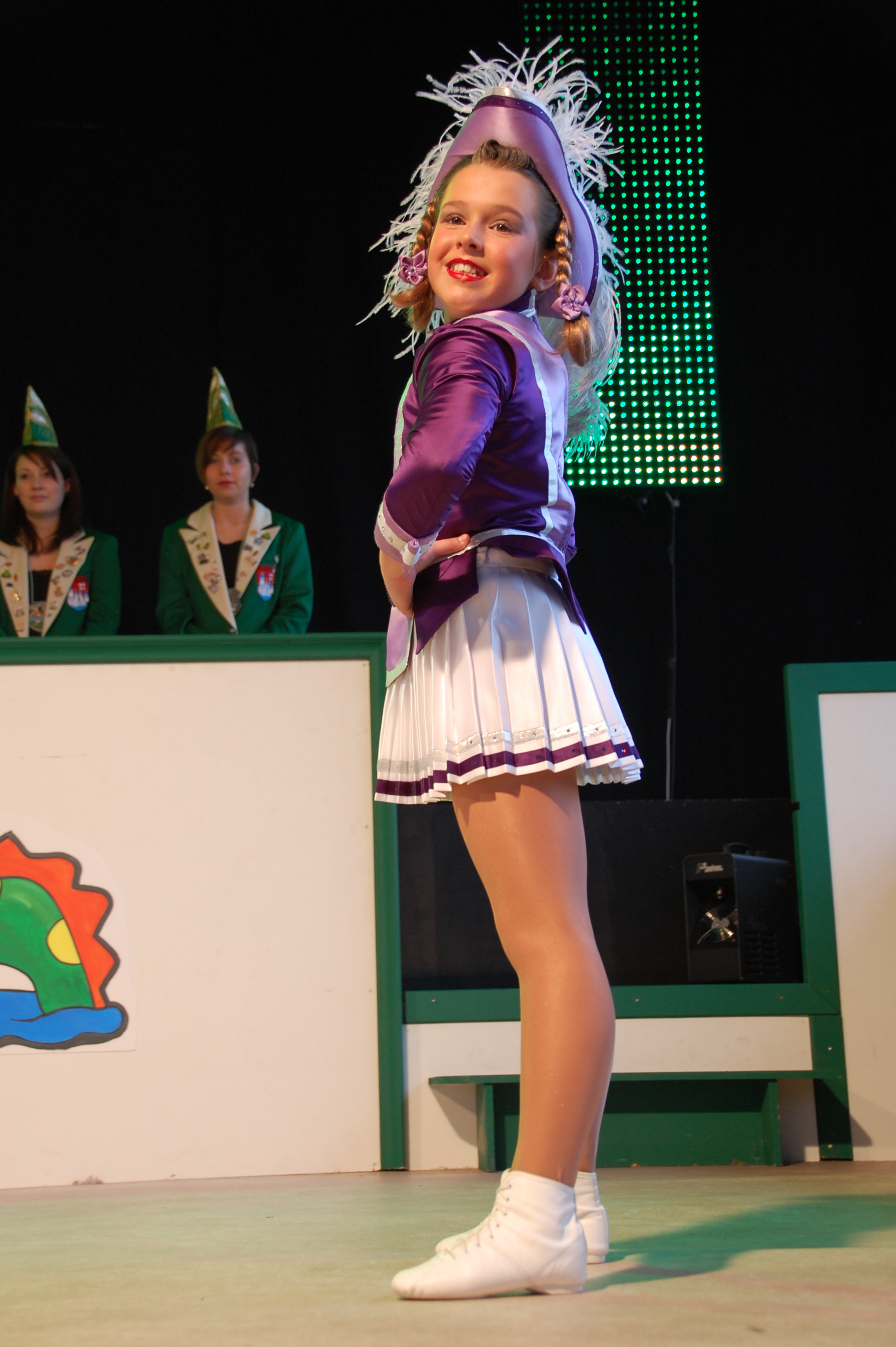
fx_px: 2393
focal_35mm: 64
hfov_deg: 21.2
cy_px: 681
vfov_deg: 31.4
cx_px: 451
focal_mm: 42
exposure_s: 1/40
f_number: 4.8
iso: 400
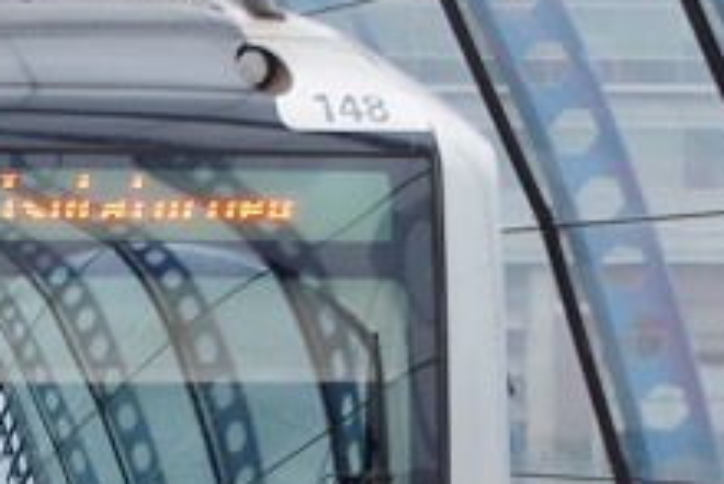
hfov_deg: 8.0
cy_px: 451
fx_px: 5152
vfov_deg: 5.4
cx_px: -16
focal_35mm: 256
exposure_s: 1/160
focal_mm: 31
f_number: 5.6
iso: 200
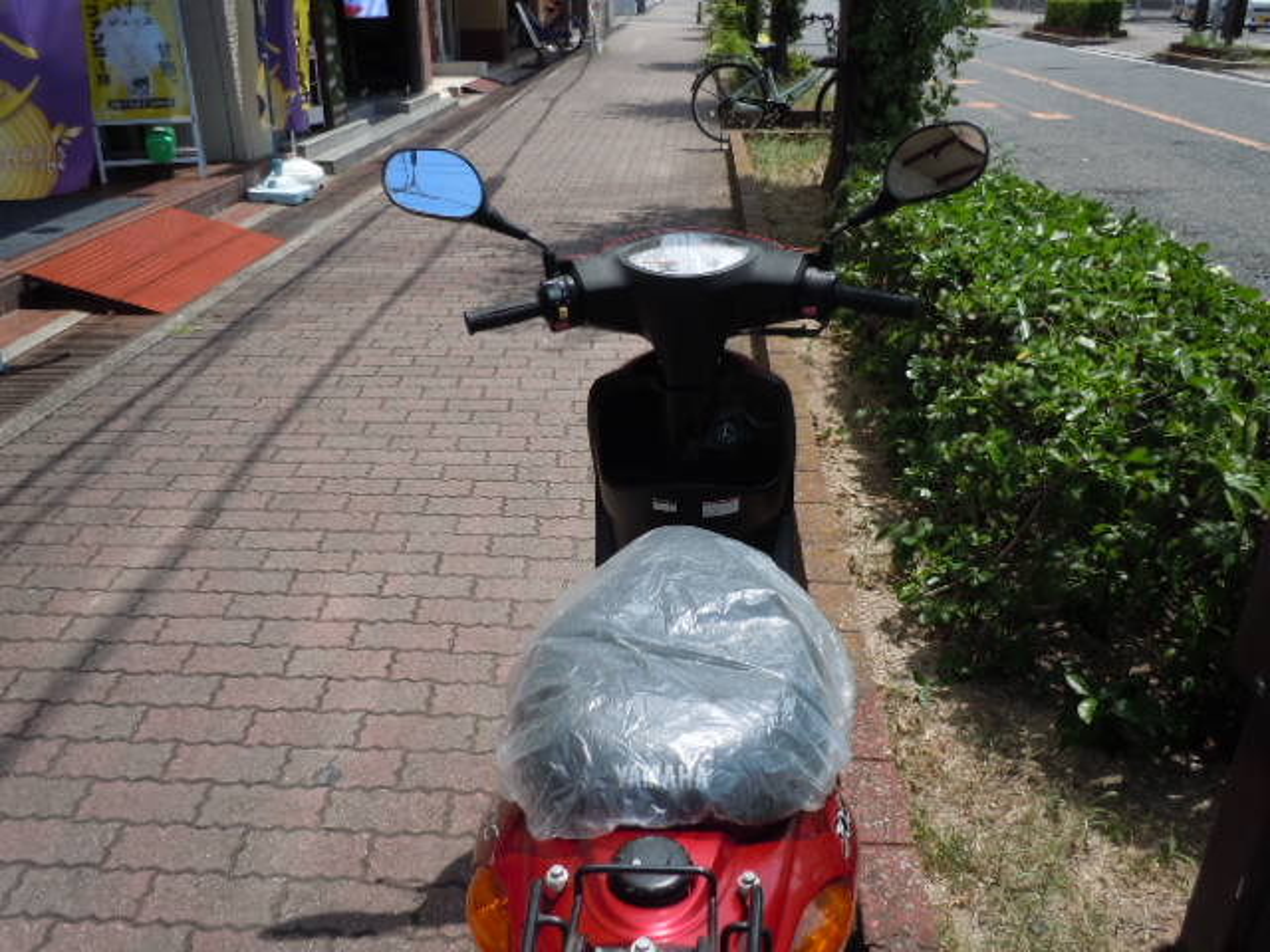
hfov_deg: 63.4
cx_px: 635
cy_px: 476
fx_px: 1027
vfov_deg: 49.7
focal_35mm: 28
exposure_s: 1/640
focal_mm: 5
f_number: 3.7
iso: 100
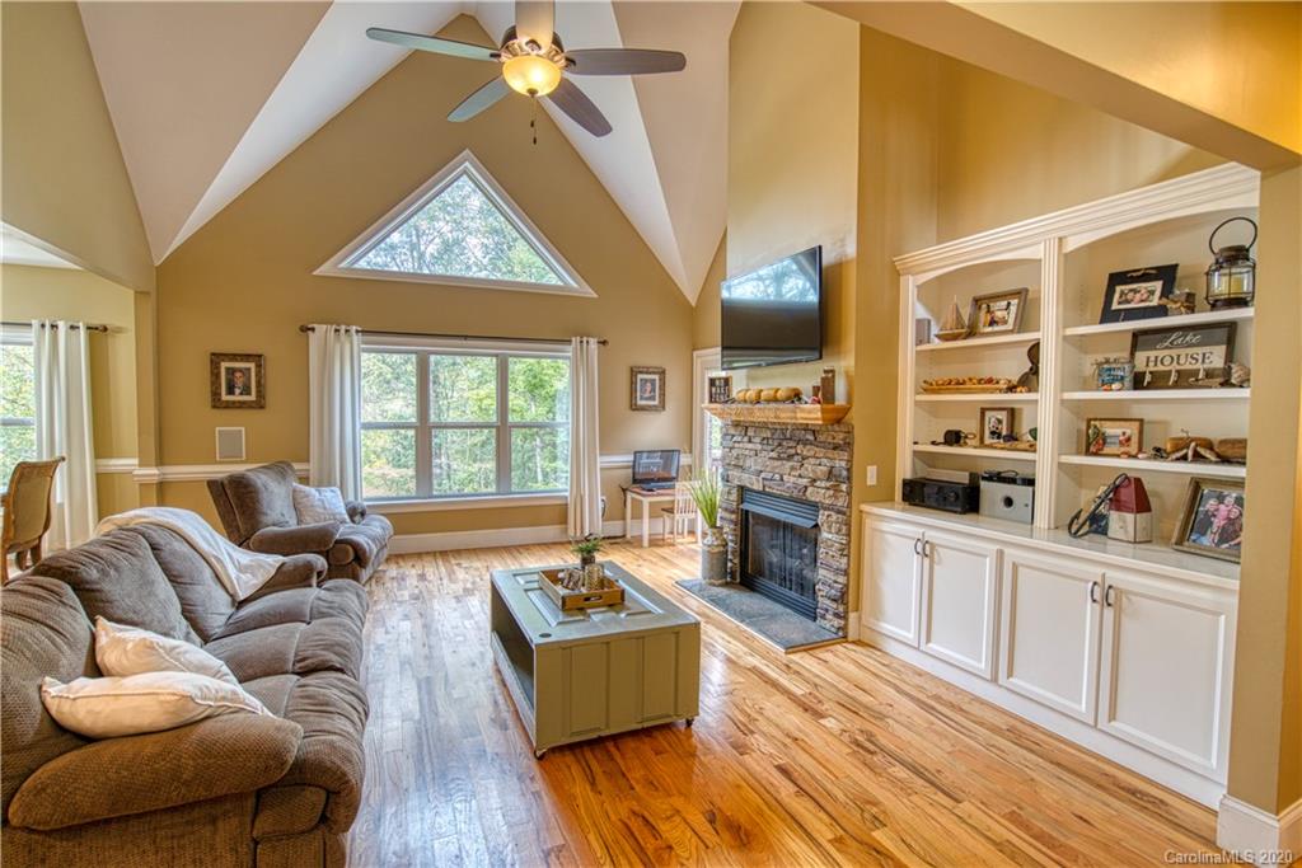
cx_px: 651
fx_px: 579
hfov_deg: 96.7
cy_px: 434
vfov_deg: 73.8
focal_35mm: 16
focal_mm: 16
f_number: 4
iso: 1250
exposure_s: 1/30
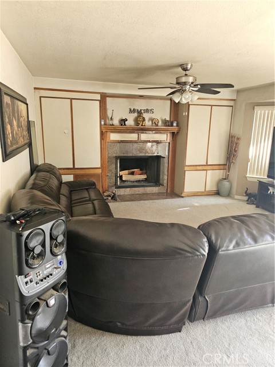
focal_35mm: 23
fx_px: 244
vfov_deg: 73.9
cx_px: 138
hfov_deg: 58.9
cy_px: 184
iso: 800
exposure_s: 1/120
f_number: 1.7
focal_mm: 6.3
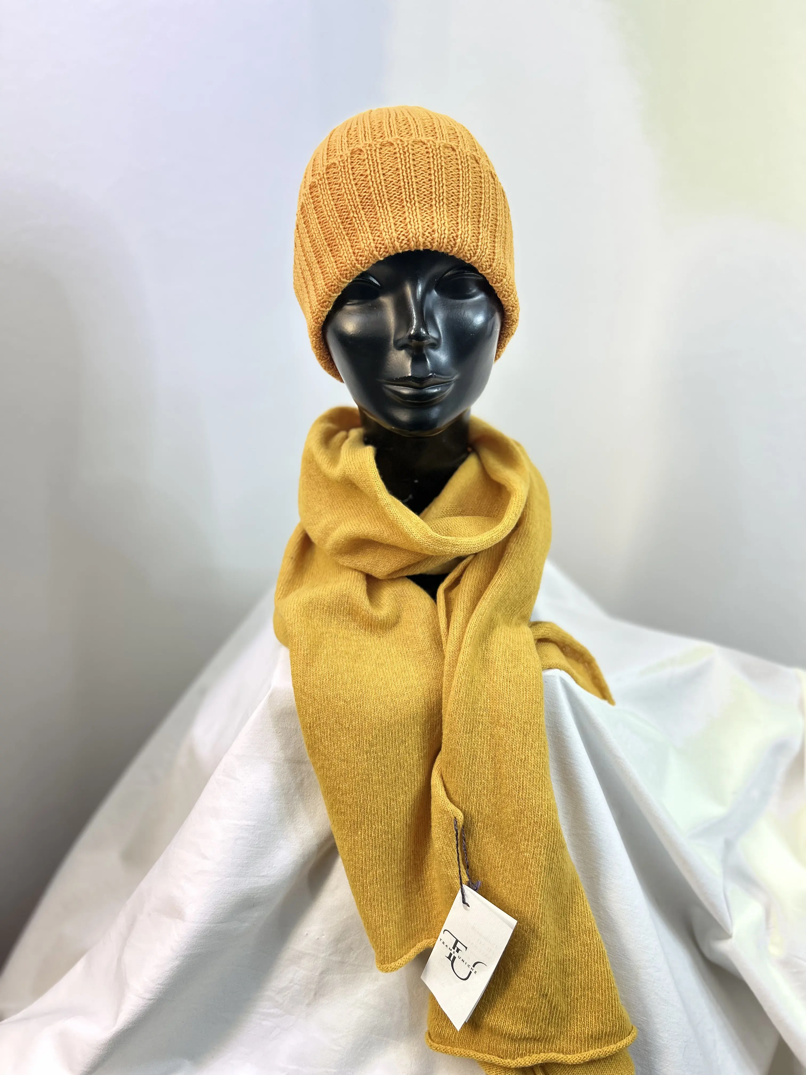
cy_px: 538
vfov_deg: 67.3
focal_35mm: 26
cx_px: 403
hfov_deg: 53.1
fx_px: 807
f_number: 1.5
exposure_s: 1/100
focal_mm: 5.7
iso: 64
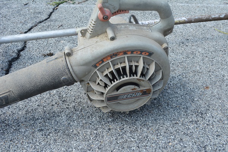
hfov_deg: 49.6
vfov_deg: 34.2
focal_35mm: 39
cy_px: 76
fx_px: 247
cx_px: 114
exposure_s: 1/250
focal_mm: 26
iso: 200
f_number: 8
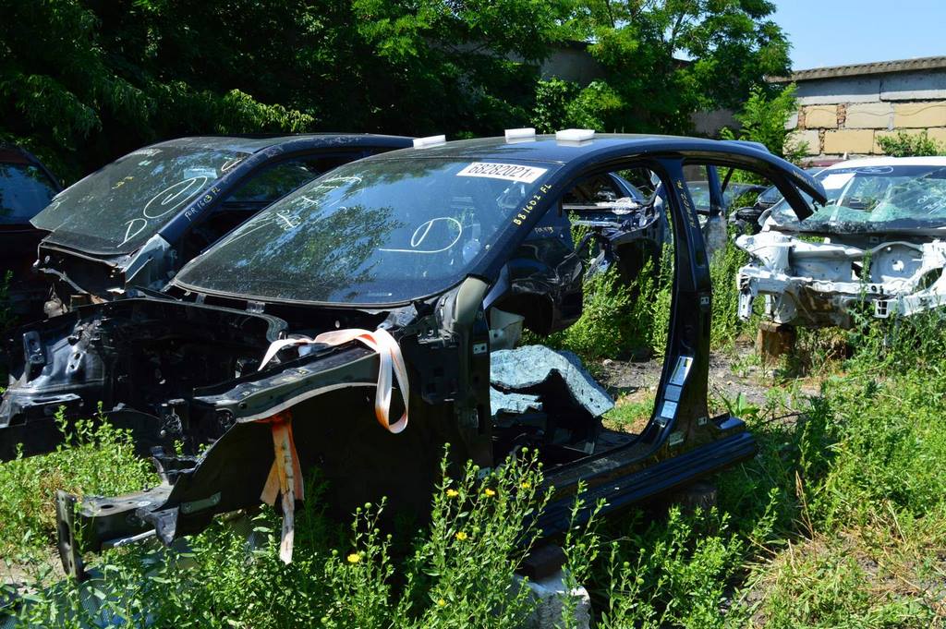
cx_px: 473
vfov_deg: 35.4
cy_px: 314
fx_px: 985
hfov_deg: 51.3
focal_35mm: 38
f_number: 11
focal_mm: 25
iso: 400
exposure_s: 1/400
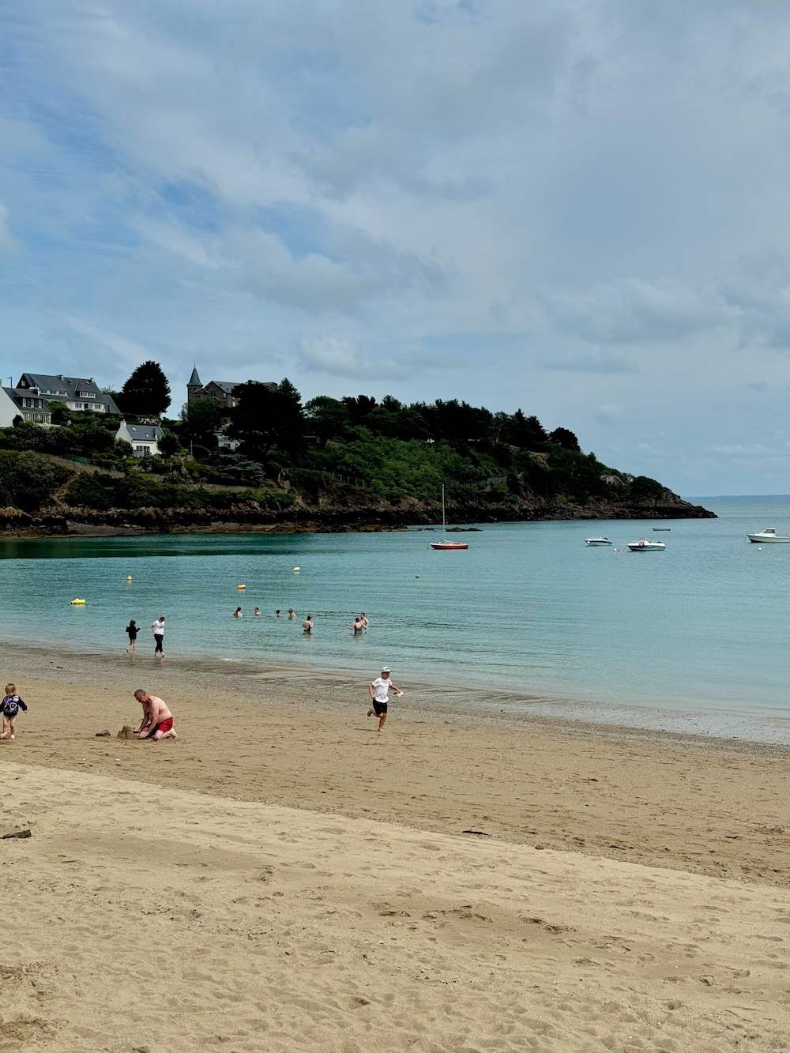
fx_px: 1460
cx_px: 395
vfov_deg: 39.7
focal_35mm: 48
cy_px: 526
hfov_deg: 30.3
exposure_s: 1/7937
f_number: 1.78
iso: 64
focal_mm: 6.76
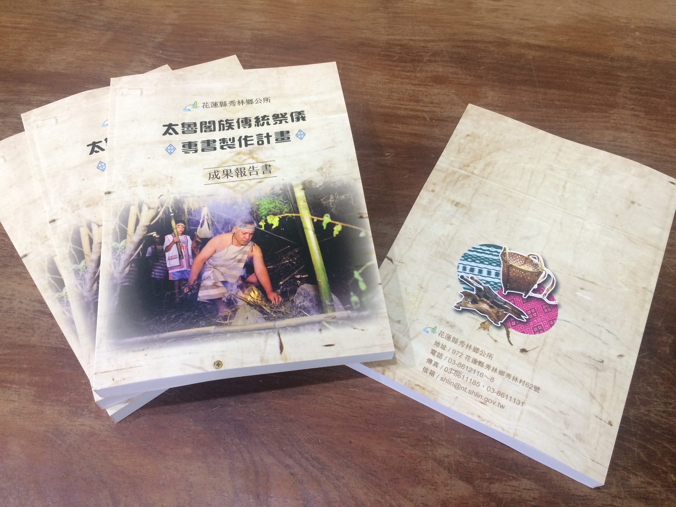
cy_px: 254
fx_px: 566
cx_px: 338
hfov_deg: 61.7
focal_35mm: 29
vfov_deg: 48.2
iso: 80
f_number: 2.2
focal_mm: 4.15
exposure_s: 1/33
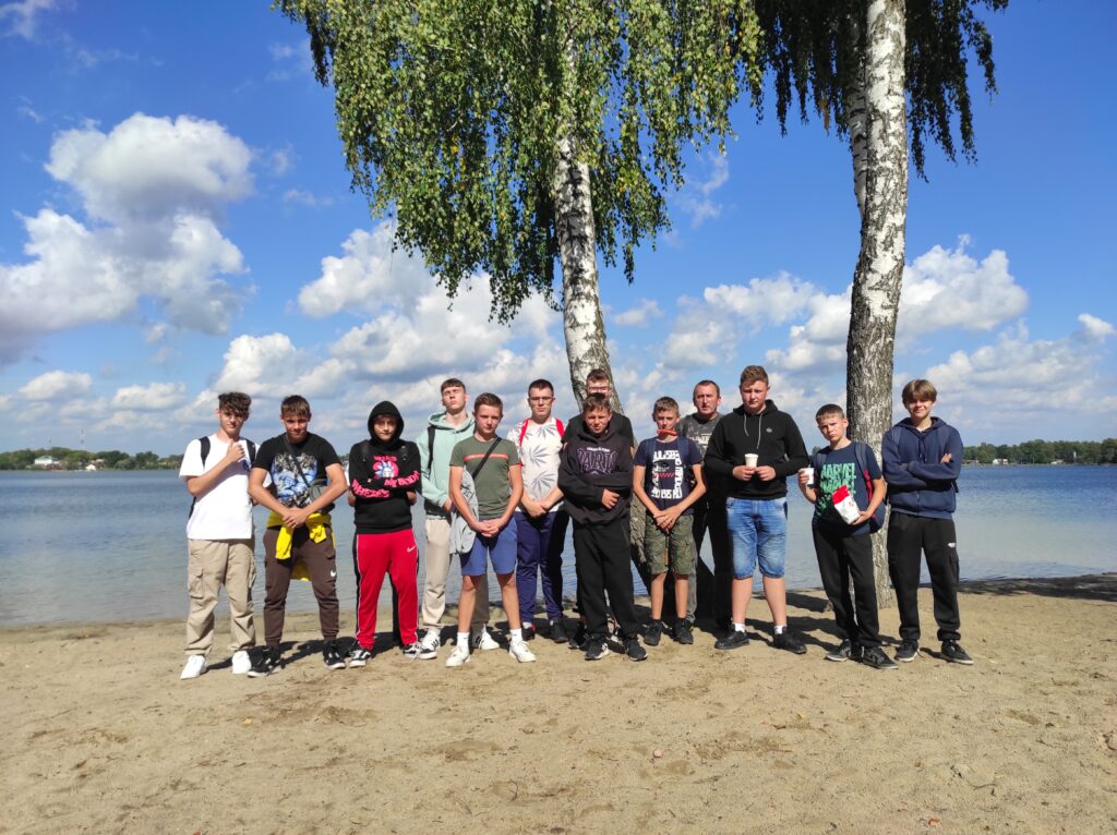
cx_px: 558
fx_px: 806
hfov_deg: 69.4
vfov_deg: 54.8
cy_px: 418
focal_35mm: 25
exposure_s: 1/2097
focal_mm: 5.43
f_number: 1.89
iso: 100
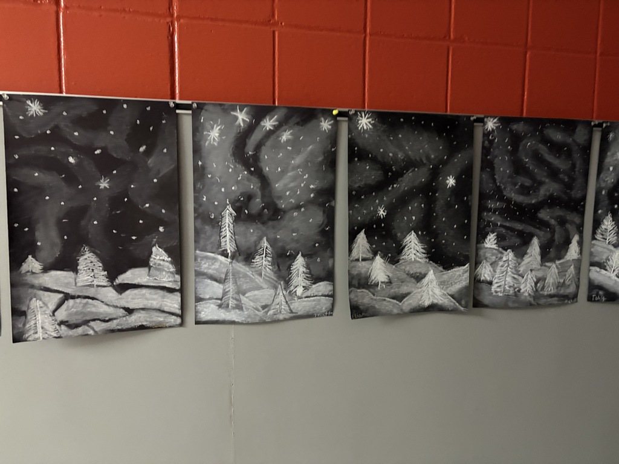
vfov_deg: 53.1
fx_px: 465
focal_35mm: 26
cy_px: 232
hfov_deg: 67.3
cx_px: 310
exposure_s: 1/30
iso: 800
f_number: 1.6
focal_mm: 5.96
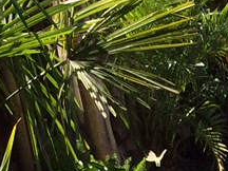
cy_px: 585
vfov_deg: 5.9
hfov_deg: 7.1
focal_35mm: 227
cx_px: 823
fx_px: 1495
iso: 32
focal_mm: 4.12
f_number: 2.2
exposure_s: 1/1368
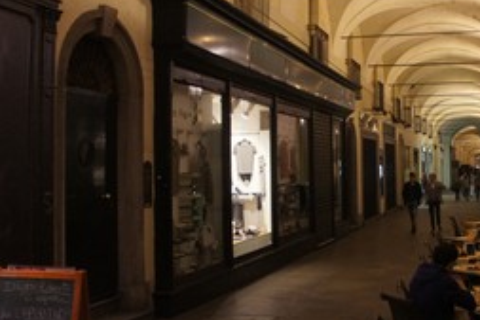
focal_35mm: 49
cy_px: 121
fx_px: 654
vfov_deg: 27.5
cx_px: 406
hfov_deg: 38.3
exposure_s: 1/80
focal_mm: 18
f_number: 3.5
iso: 1600
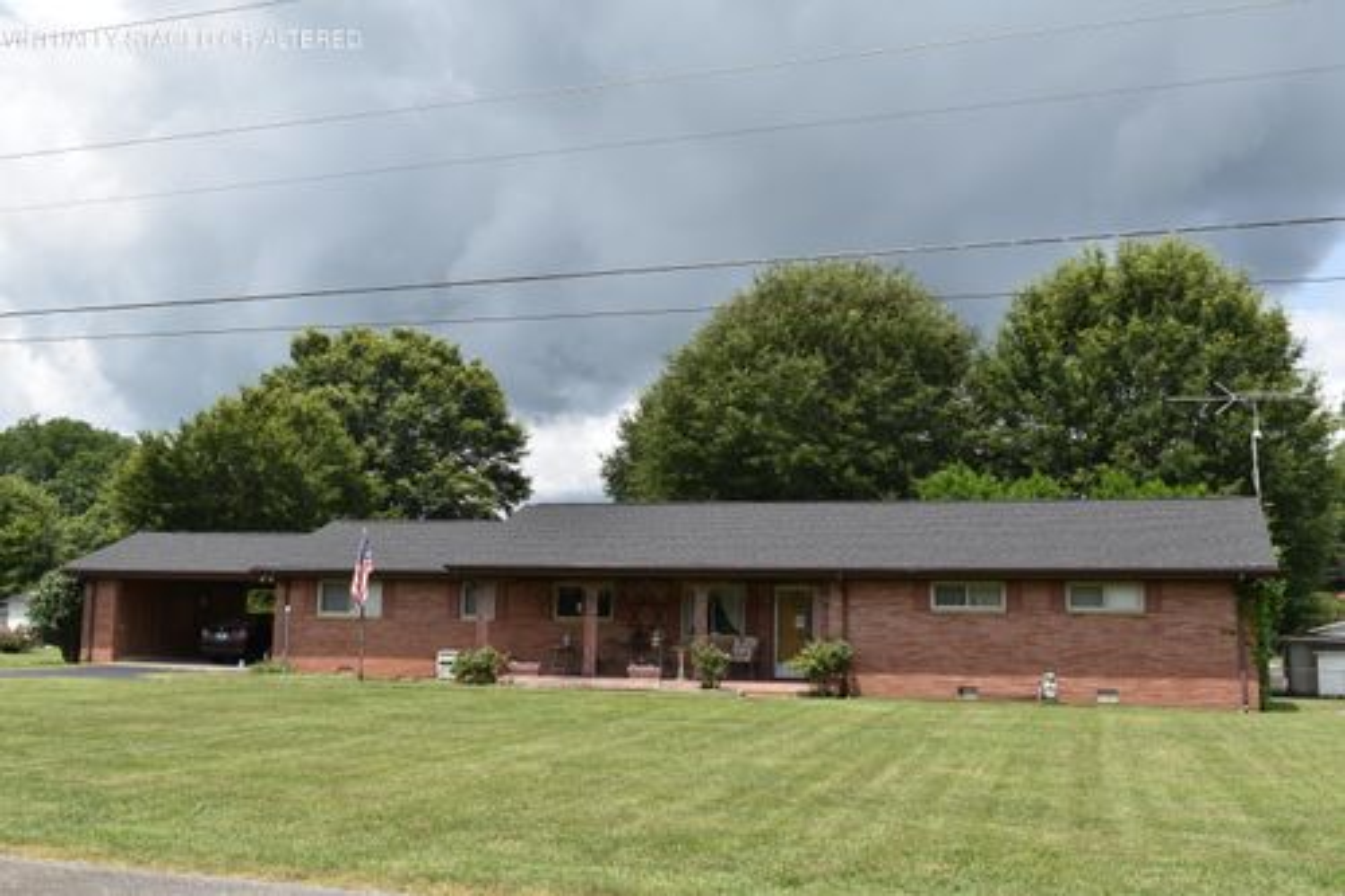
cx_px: 672
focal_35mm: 36
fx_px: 1344
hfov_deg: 53.1
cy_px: 448
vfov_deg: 36.8
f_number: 8
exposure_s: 1/250
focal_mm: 24
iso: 100
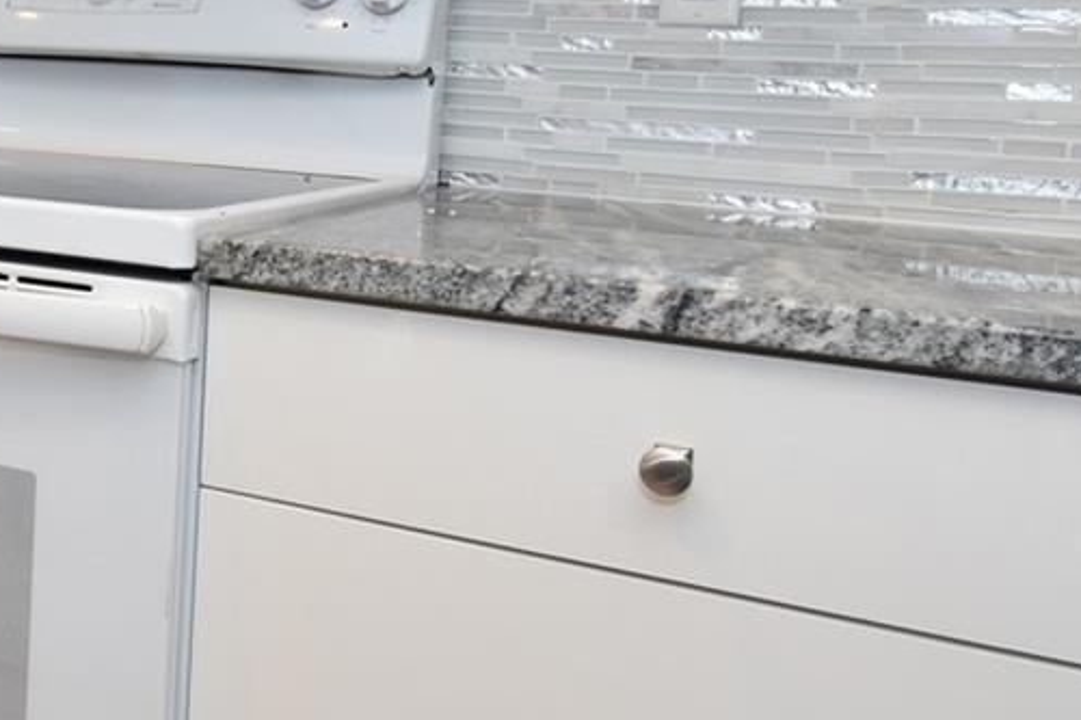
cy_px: 182
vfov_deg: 27.7
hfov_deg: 36.9
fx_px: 1441
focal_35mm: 48
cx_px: 2
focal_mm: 10
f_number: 4
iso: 250
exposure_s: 1/60
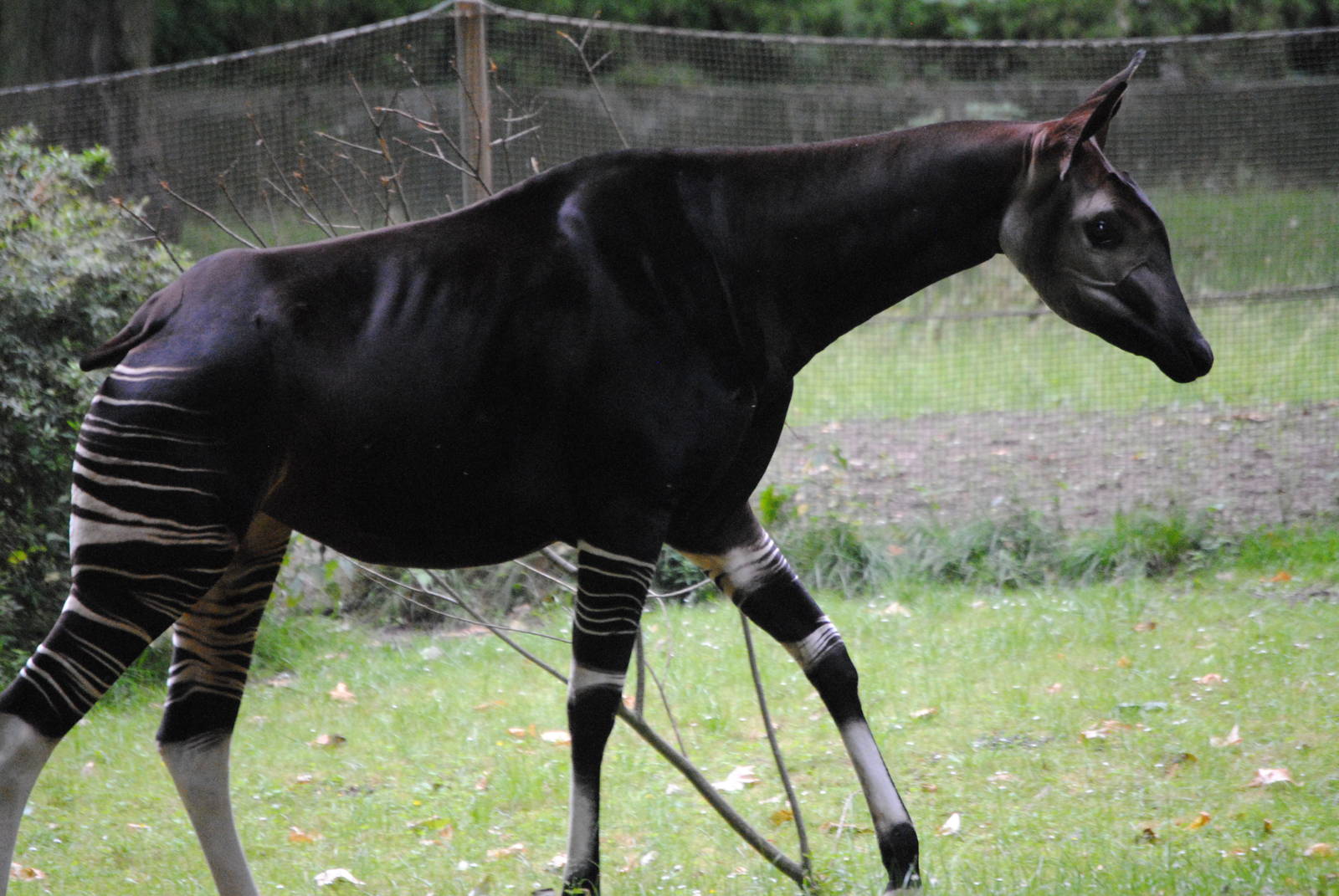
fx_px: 11171
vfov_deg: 4.6
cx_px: 670
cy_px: 448
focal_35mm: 300
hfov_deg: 6.9
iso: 1600
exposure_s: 1/250
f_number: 5.6
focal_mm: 200
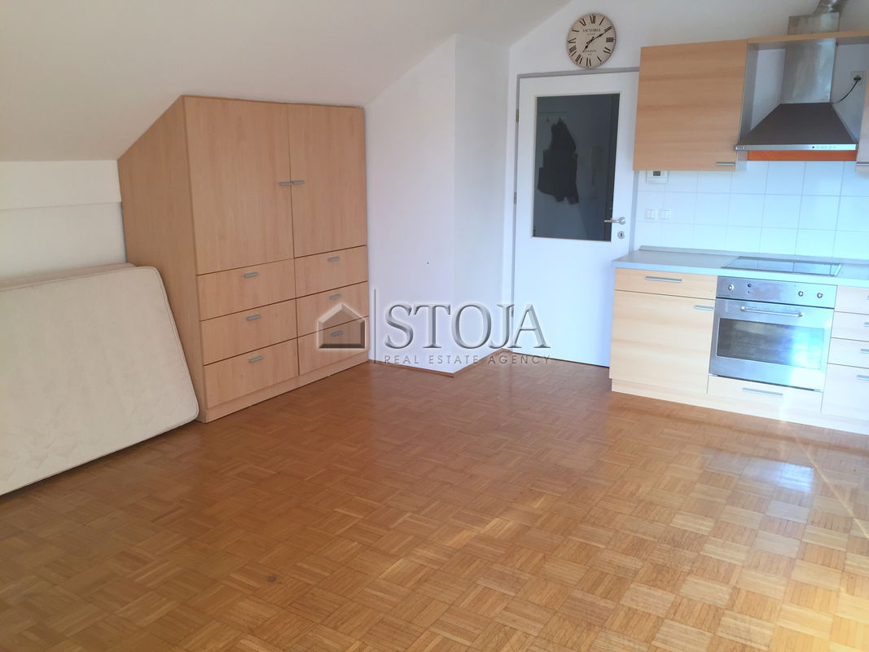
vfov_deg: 48.2
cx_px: 434
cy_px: 326
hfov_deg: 61.7
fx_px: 728
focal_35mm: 29
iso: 40
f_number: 2.2
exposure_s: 1/100
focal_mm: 4.15
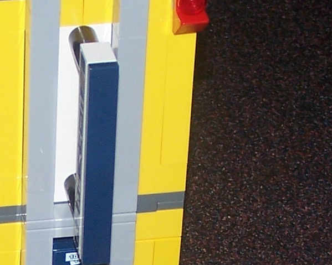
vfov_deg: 6.5
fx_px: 2309
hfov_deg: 8.2
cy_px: 393
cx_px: 31
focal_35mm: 235
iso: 80
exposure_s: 1/60
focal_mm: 9.3
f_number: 3.1
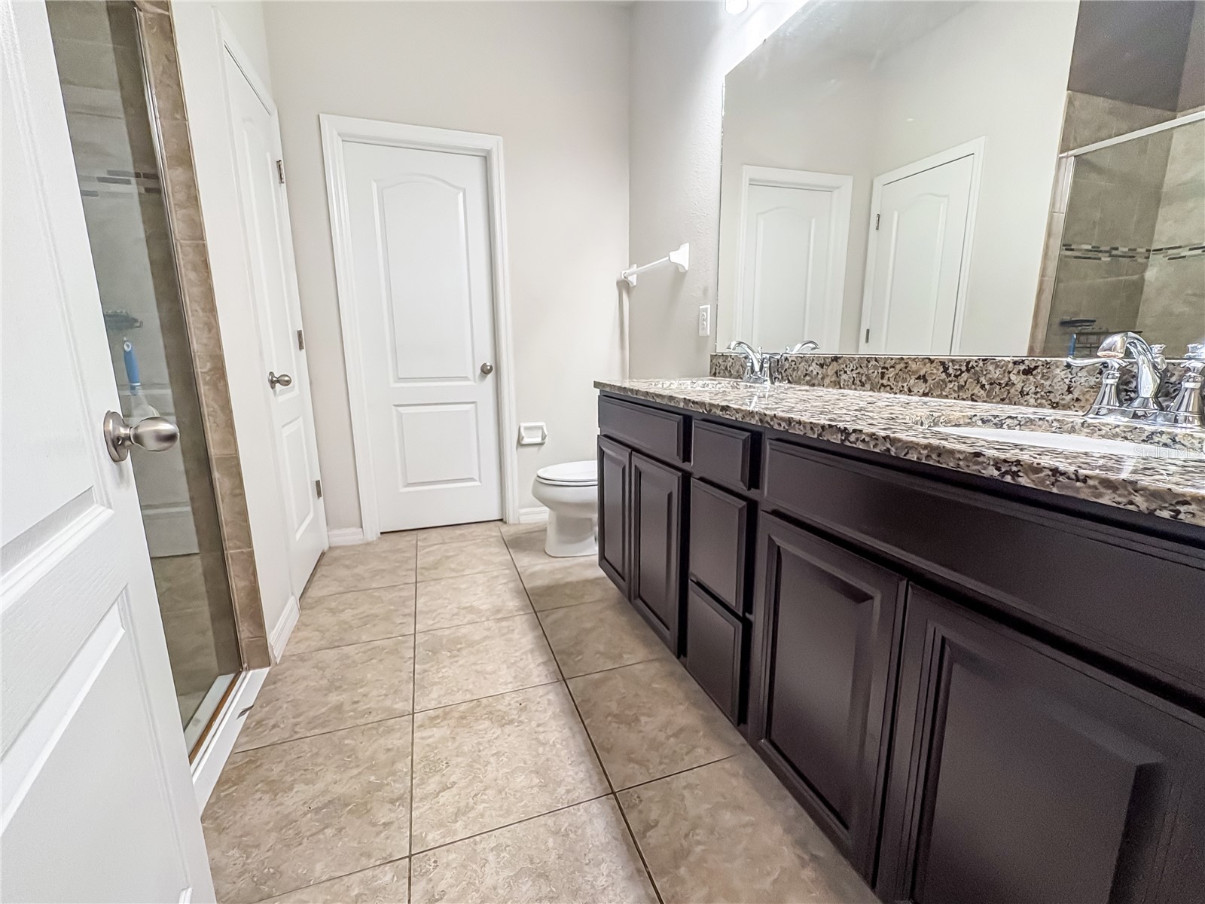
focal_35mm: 14
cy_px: 452
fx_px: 487
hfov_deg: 102.1
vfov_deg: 85.7
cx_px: 602
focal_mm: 2.22
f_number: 2.2
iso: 200
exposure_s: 1/60
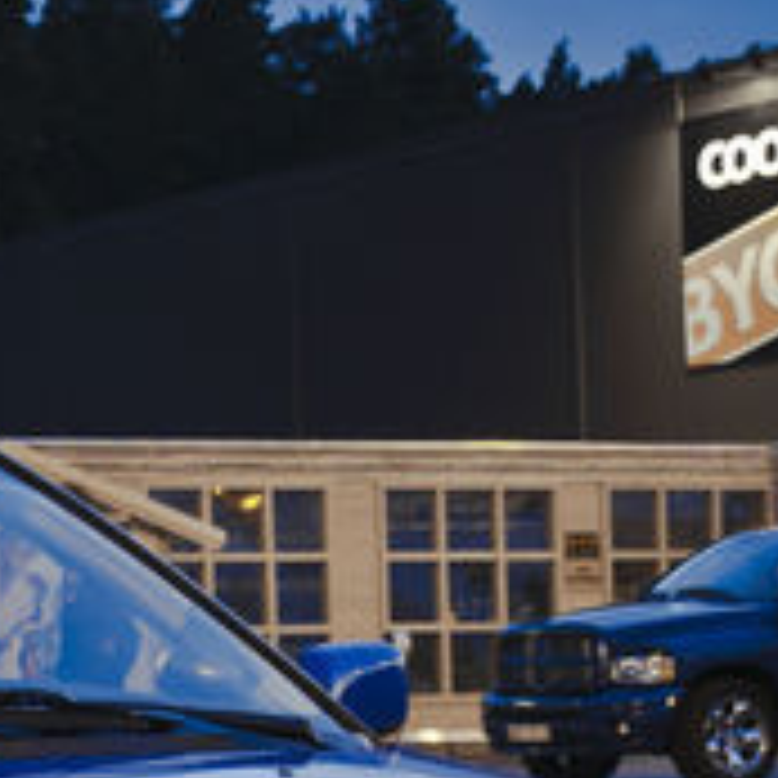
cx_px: -175
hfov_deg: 10.4
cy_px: 917
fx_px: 4210
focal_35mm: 166
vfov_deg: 10.4
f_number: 6.3
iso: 100
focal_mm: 35
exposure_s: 1/1.67
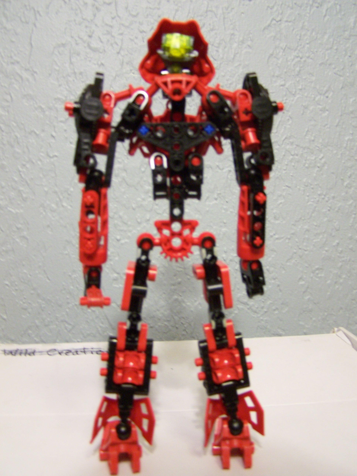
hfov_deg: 37.7
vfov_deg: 49.0
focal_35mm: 38
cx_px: 178
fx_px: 523
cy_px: 238
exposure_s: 1/10
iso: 140
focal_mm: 6.3
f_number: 2.8
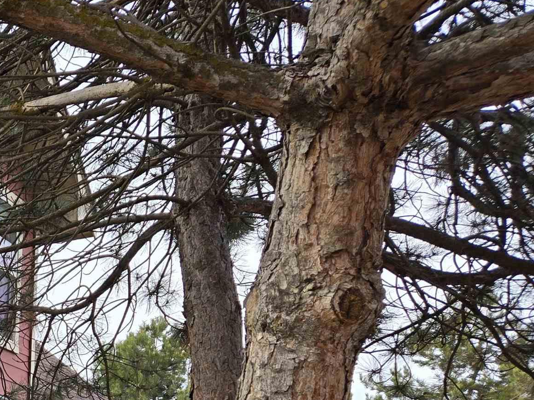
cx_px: -166
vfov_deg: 22.0
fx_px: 941
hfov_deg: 26.6
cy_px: 495
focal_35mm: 61
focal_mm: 5.4
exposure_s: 1/307
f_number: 1.8
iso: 25
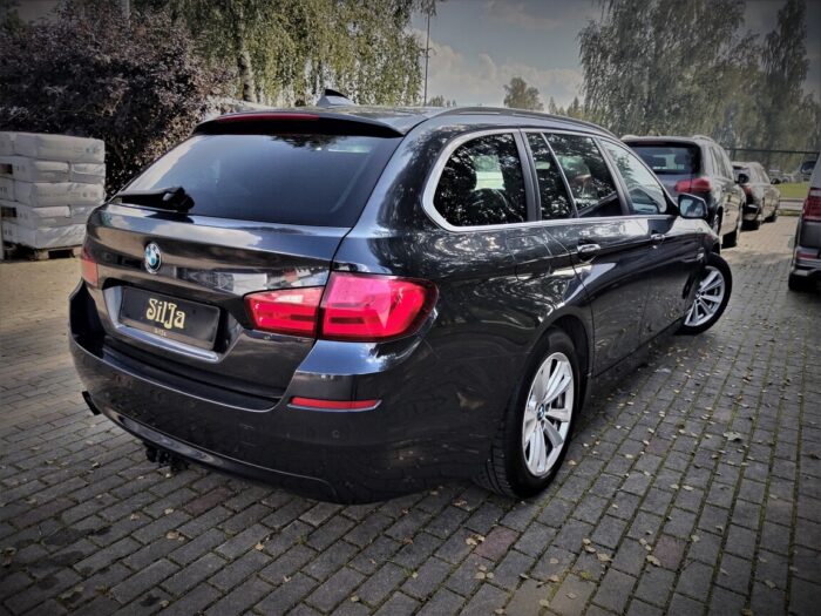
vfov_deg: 53.1
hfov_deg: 67.3
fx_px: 617
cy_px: 308
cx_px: 410
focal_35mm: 26
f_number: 1.8
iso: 100
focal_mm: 4.75
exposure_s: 1/292
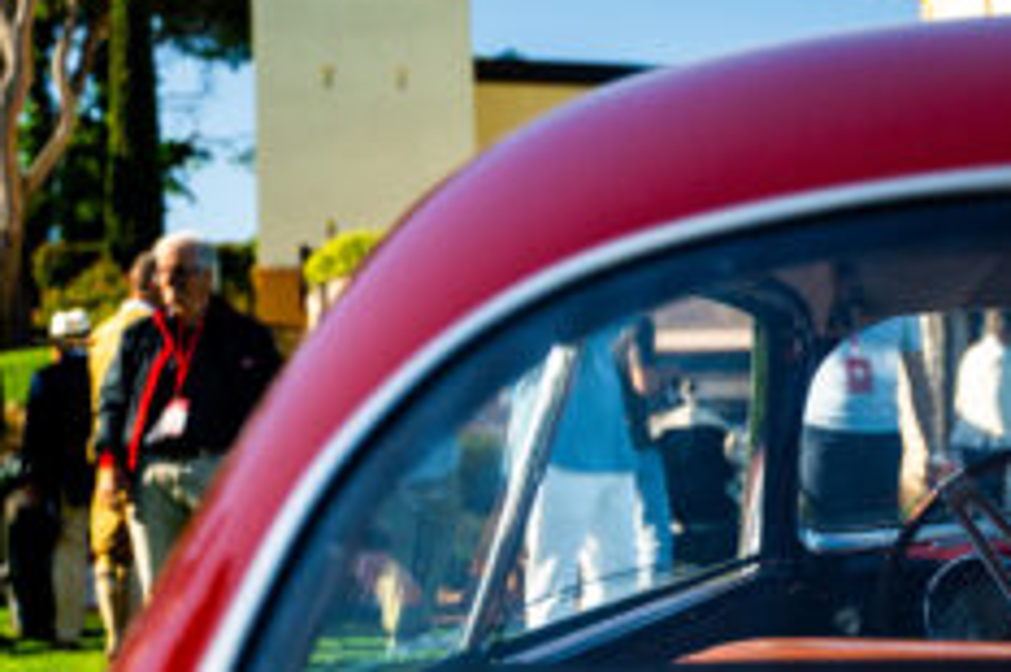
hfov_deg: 21.7
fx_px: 2385
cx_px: 1297
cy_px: 455
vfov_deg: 16.0
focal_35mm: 85
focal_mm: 33
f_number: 2.8
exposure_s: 1/640
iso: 80
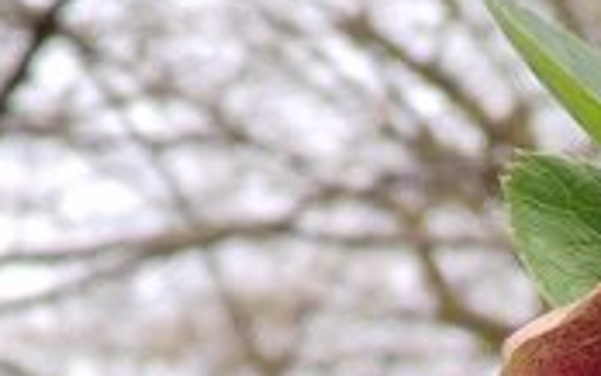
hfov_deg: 6.5
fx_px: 5310
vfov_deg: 3.9
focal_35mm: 324
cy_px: 1138
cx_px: 428
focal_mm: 5.54
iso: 100
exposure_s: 1/303
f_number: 2.4
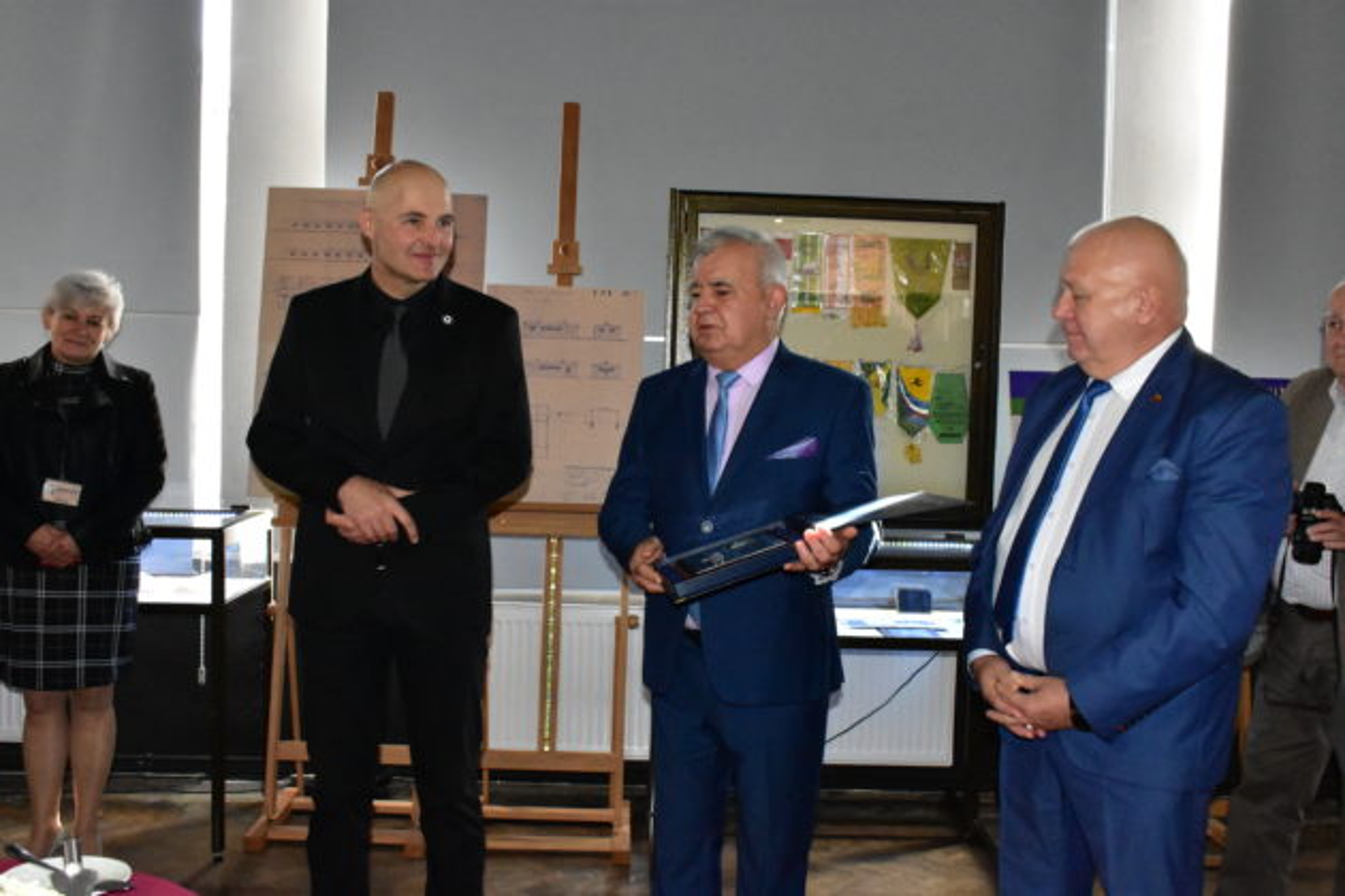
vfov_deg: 34.2
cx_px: 672
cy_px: 448
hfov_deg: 49.6
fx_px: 1457
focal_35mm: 39
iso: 8000
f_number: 8
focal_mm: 26
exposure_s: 1/200
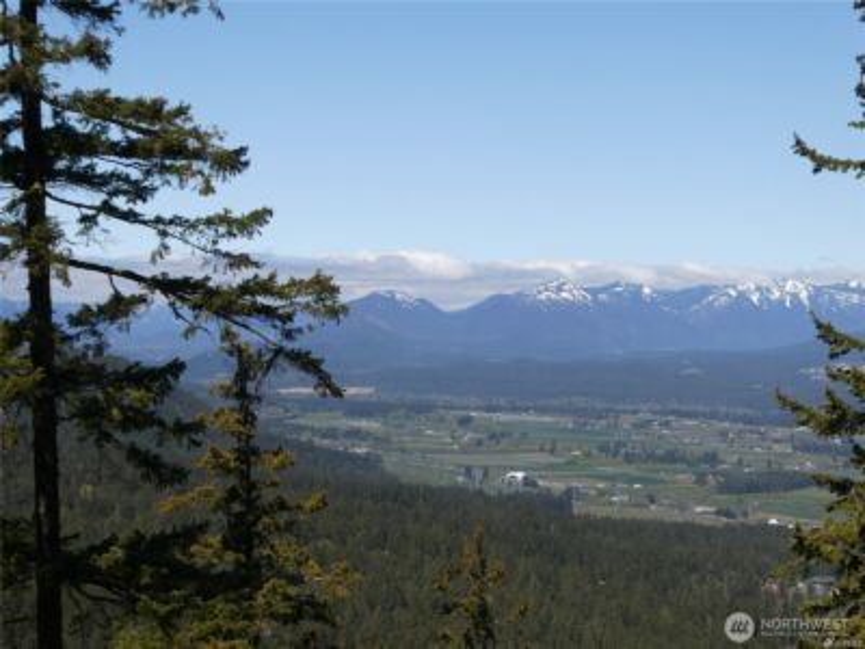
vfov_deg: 19.9
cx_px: 432
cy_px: 324
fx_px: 1849
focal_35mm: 74
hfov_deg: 26.3
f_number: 4.7
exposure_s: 1/800
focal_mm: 13.2
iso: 80
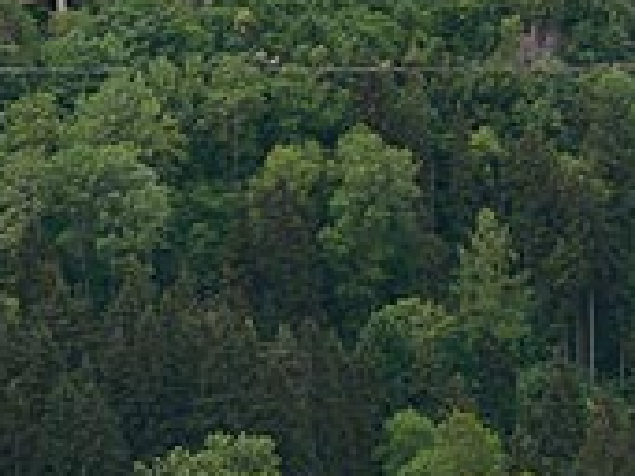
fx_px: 6086
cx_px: 223
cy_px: -123
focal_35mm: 332
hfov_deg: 6.0
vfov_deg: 4.5
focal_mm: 25
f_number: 3.6
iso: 100
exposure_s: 1/640
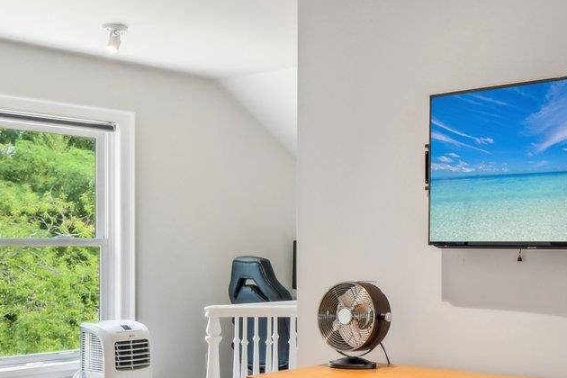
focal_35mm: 52
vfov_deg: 25.7
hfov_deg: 34.4
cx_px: 580
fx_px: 819
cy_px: 274
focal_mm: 16
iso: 400
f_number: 8
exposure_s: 1/6
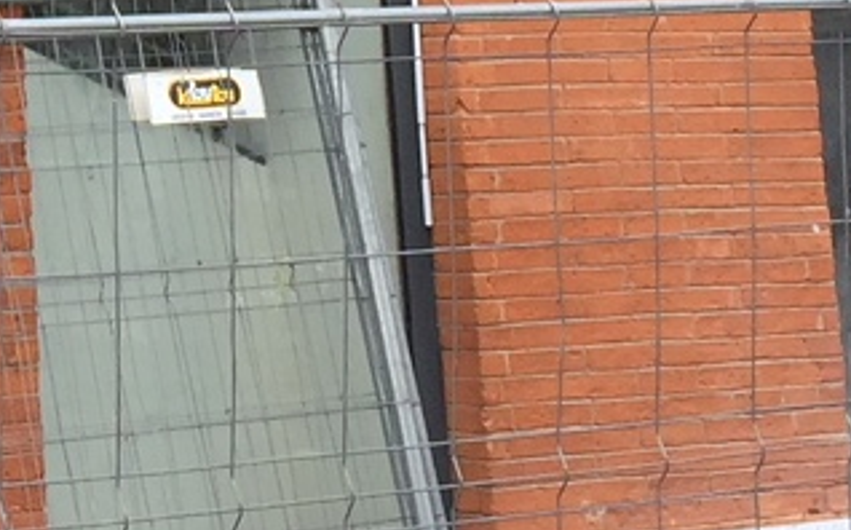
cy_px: -479
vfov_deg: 8.0
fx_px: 3661
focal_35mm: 158
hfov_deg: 12.8
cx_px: -300
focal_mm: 4.15
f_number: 2.2
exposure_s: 1/706
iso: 32
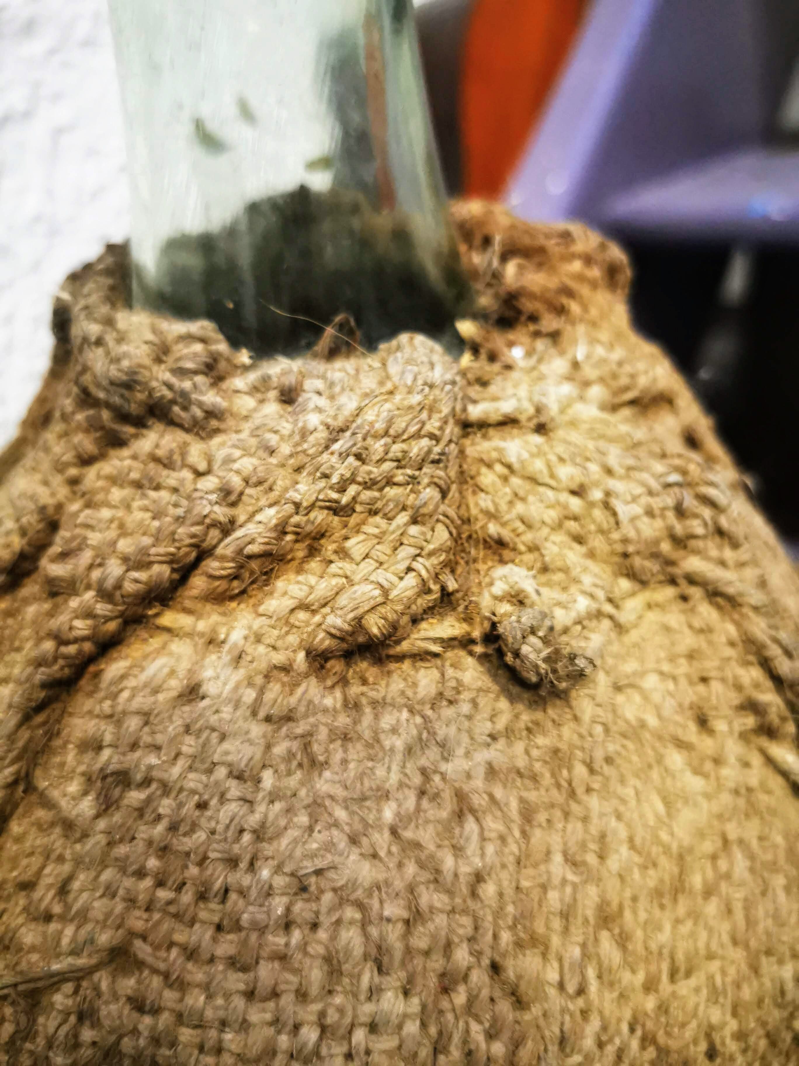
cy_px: 533
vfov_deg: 65.3
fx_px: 831
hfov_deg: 51.4
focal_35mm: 27
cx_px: 400
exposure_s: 1/33.3
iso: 400
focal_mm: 5.56
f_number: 1.6
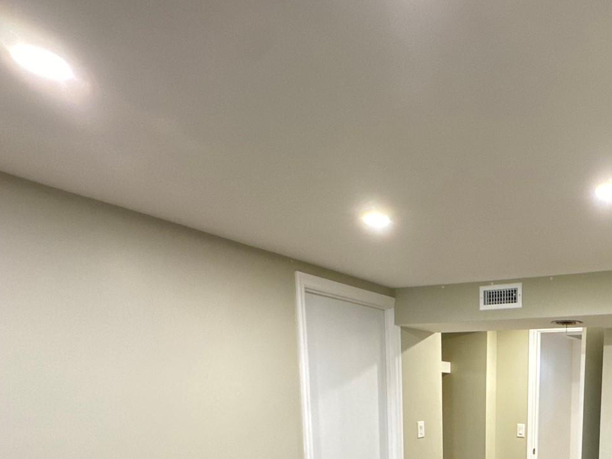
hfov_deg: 54.0
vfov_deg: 39.7
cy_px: 483
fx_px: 530
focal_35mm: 30
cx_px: 526
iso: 800
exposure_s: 1/60
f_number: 2.2
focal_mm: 2.22
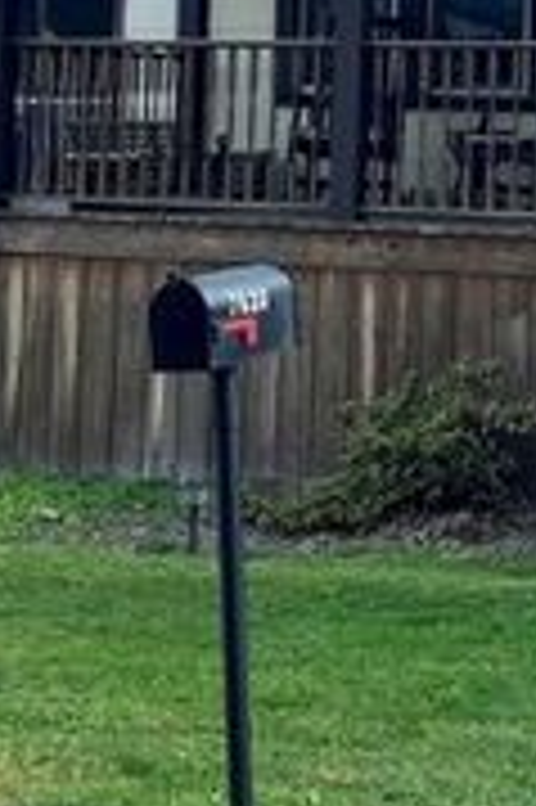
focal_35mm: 101
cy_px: -88
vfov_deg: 19.4
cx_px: 464
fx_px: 2260
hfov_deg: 13.4
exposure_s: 1/742
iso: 50
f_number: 1.6
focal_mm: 5.1
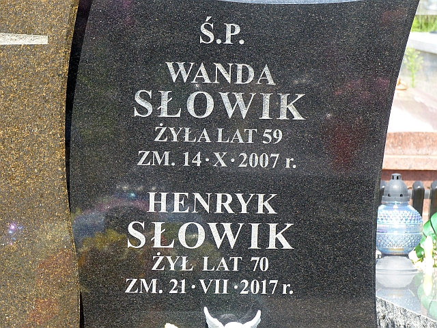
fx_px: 2386
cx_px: 218
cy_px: 164
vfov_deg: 7.9
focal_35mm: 189
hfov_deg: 10.5
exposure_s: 1/200
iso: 100
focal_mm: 34
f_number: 4
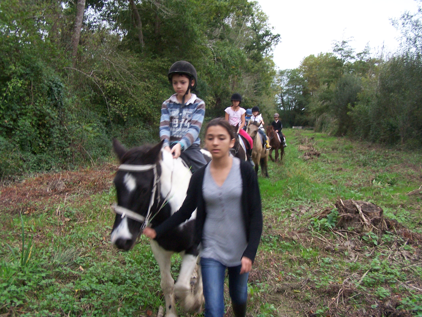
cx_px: 211
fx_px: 488
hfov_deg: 46.8
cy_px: 158
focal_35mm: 40
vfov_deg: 36.0
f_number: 2.8
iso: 140
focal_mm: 6.7
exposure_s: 1/30
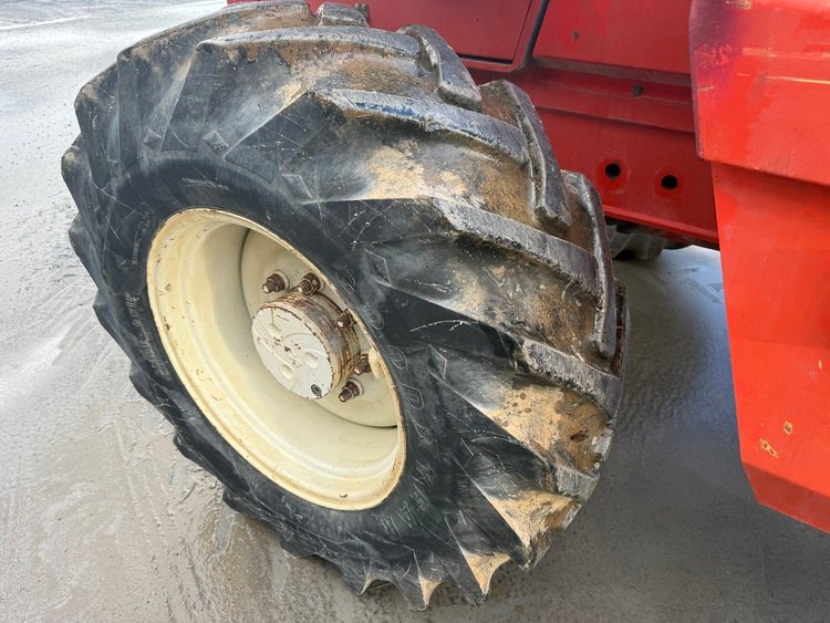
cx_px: 415
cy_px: 312
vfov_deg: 56.8
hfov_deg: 71.6
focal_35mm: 24
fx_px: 576
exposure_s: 1/189
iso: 64
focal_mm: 6.76
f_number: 1.78
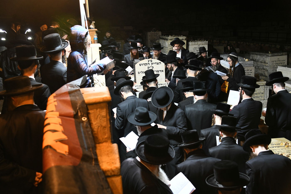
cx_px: 146
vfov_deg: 29.9
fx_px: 364
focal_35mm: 45
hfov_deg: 43.6
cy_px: 97
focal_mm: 45
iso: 2500
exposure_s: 1/125
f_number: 5
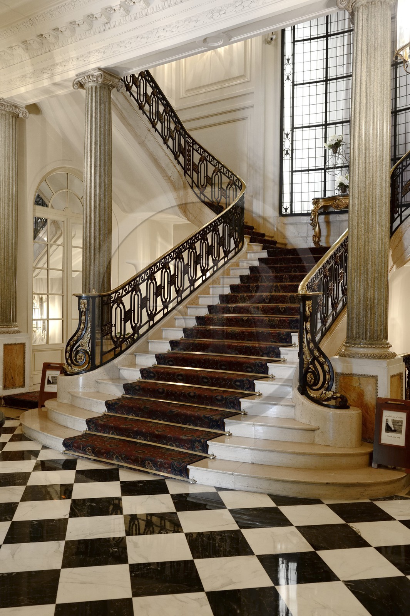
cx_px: 205
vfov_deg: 58.7
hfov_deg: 41.1
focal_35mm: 32
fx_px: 547
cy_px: 308
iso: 1600
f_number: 6.3
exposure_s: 1/10
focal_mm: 32
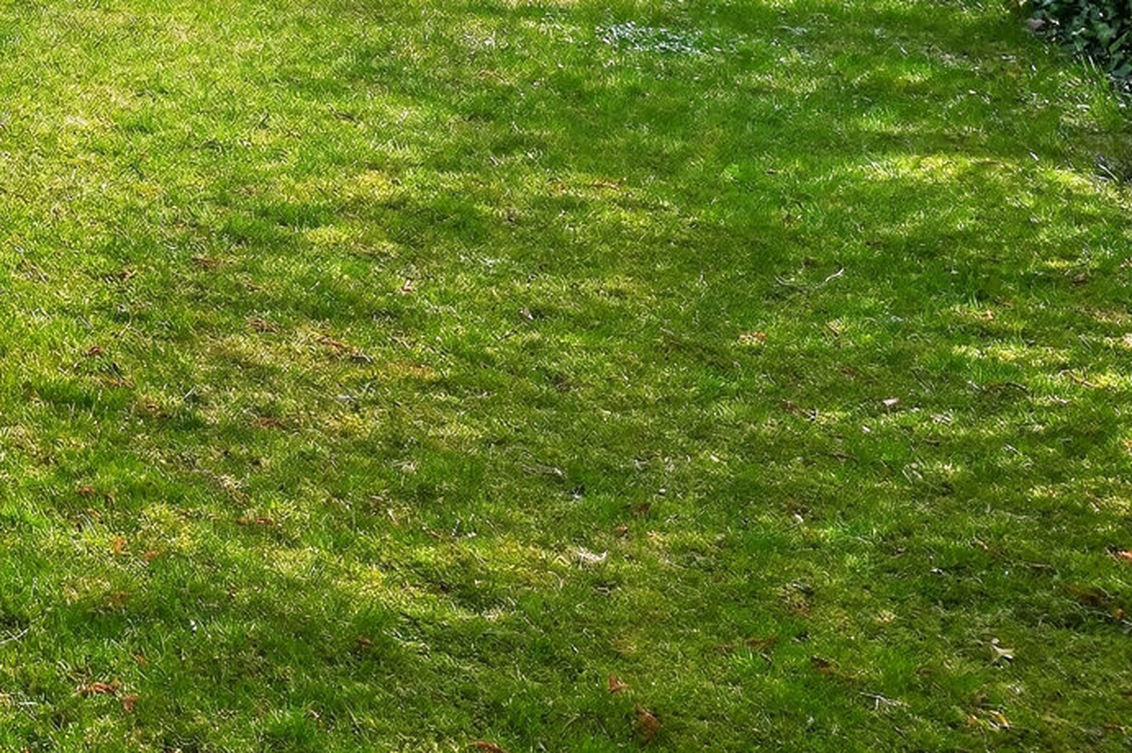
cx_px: -770
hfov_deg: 22.6
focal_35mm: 63
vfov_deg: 18.2
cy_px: -501
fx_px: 1980
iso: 400
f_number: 8
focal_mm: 17
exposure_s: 1/250
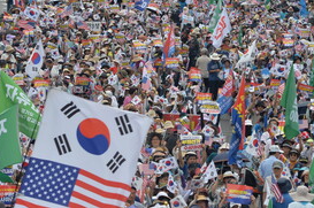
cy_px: 66
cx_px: 136
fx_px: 3256
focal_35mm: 374
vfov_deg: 3.7
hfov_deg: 5.5
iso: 400
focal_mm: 170
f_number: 14
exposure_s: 1/400
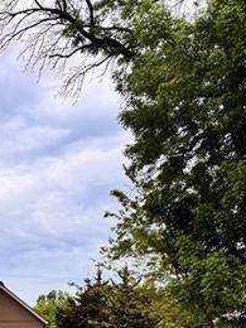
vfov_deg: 23.5
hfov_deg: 19.2
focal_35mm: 71
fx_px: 673
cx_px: -73
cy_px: 450
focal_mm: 6.76
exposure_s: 1/1215
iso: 80
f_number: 1.78
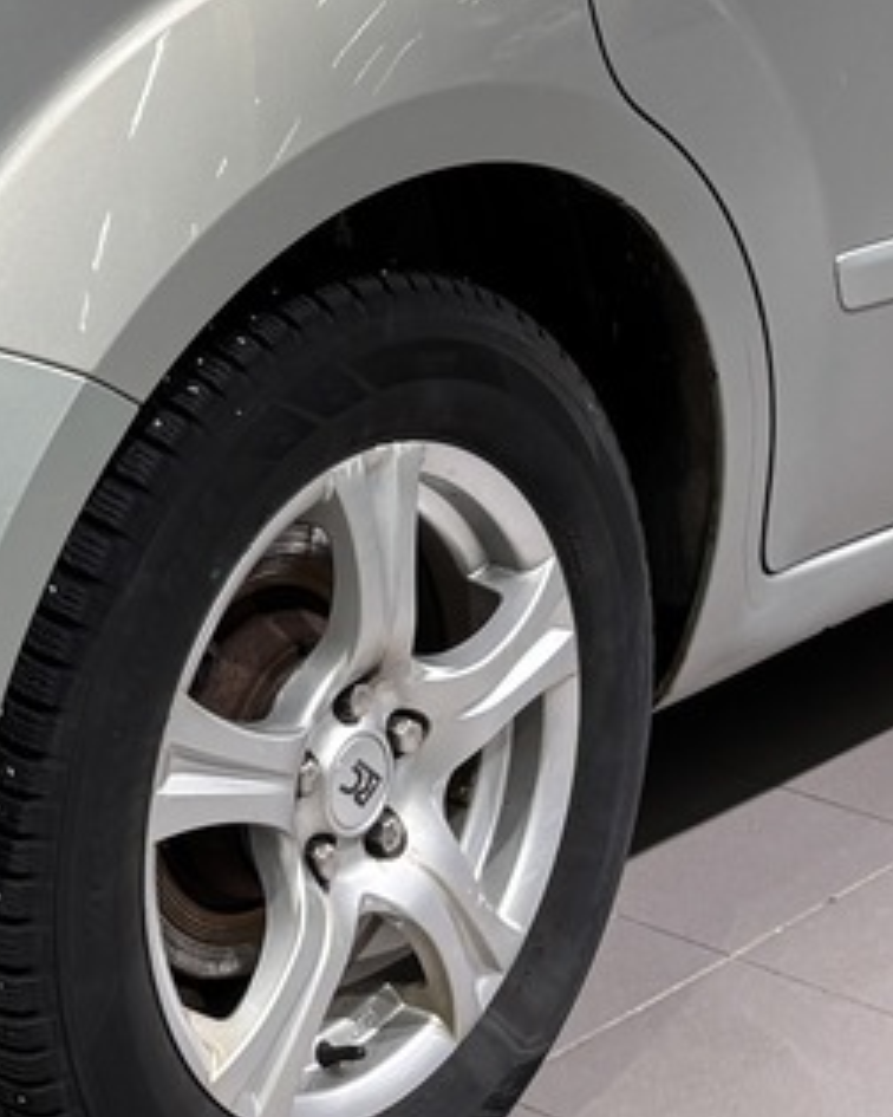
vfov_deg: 16.1
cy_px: -89
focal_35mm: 116
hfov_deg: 12.8
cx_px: -312
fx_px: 3832
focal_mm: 5.96
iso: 64
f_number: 1.6
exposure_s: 1/100
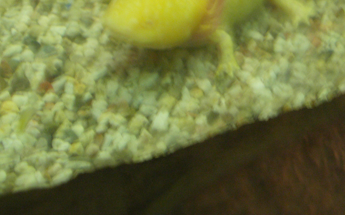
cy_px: -34
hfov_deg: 33.4
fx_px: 564
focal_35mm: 60
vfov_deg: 20.4
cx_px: 255
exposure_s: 4
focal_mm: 7.5
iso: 200
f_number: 2.8
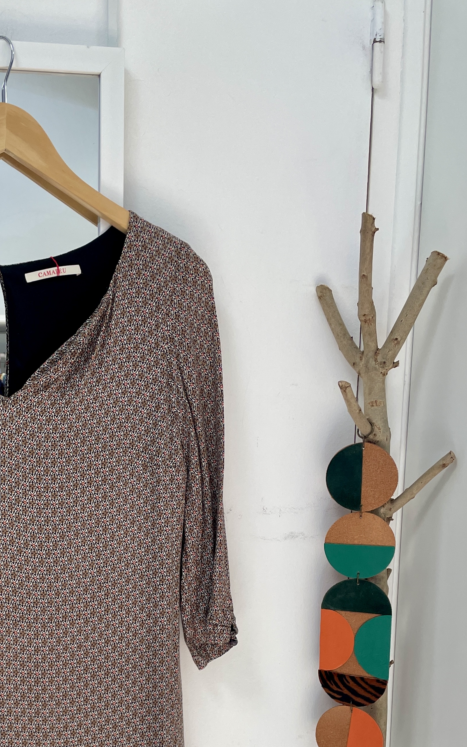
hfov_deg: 28.7
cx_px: 51
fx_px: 876
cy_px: 574
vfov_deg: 44.4
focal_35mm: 43
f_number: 1.6
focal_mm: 4.2
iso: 50
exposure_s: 1/100
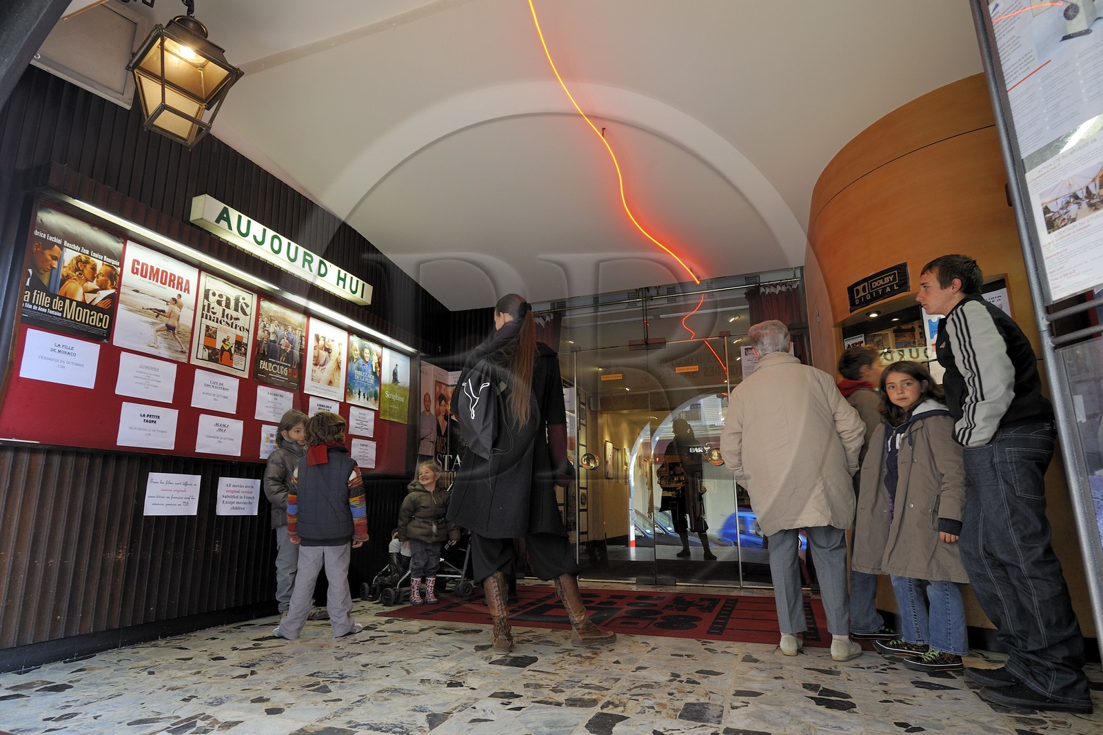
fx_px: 582
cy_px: 368
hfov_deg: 86.9
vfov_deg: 64.5
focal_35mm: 19
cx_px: 552
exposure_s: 1/15
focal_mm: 19
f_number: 9
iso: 400
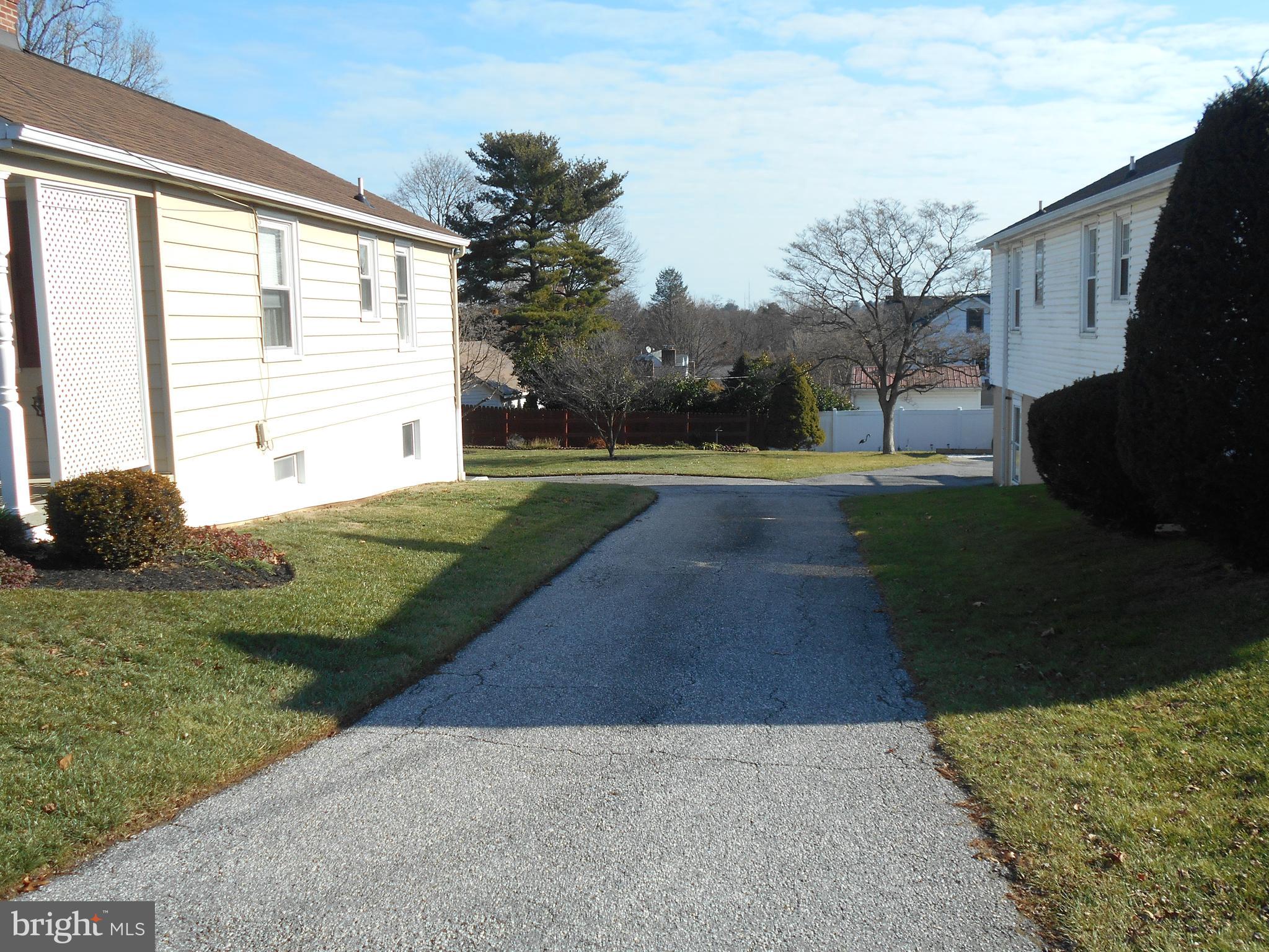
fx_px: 1173
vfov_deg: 44.2
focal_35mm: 32
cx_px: 634
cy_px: 476
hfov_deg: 56.8
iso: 80
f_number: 3.6
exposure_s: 1/640
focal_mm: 5.8
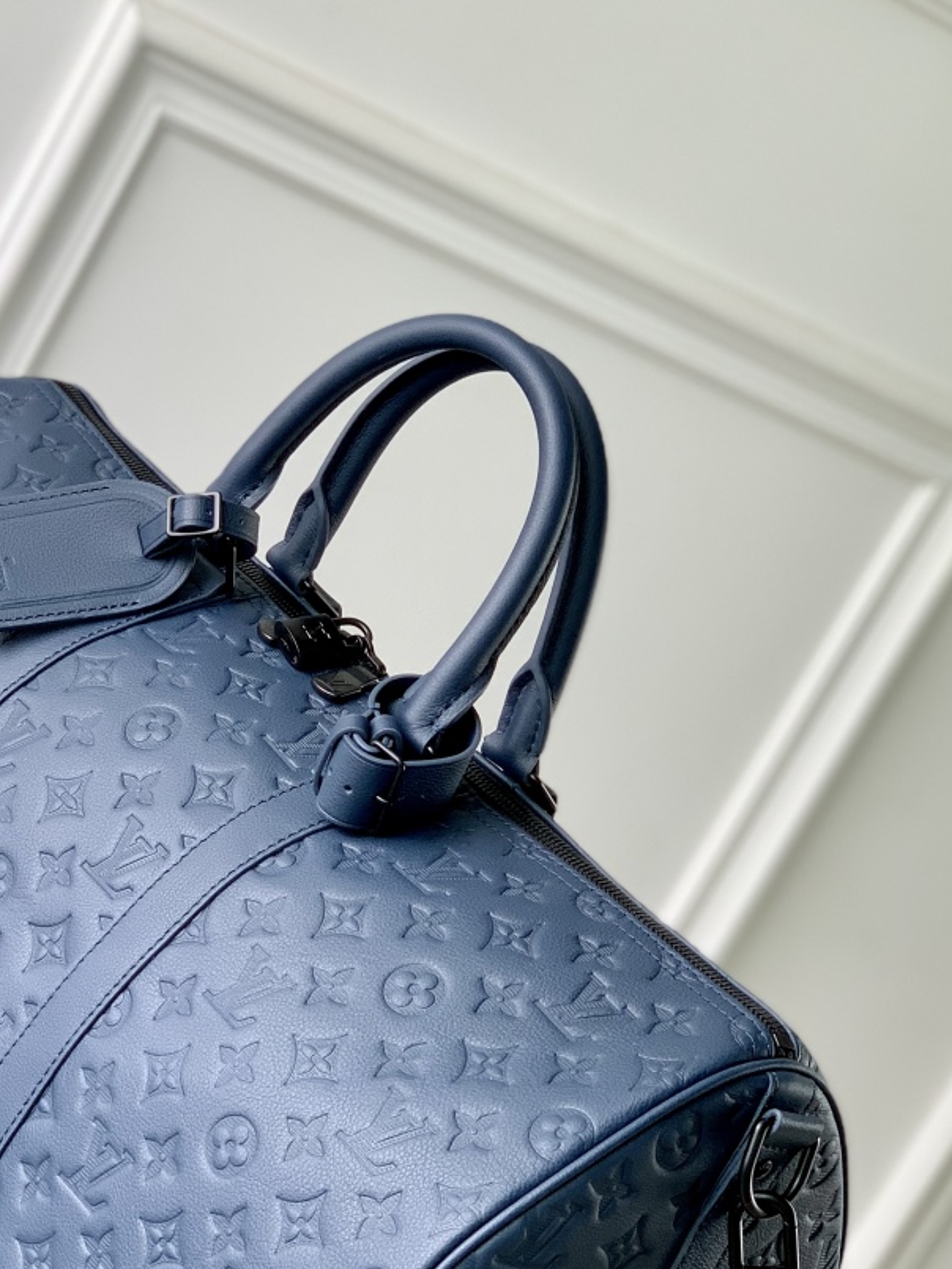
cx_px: 271
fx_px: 3409
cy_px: 804
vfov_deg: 21.0
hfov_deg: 15.8
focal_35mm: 93
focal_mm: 6
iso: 32
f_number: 2.4
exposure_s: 1/122
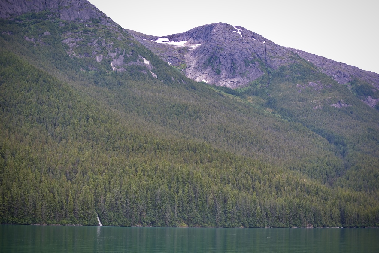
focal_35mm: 71
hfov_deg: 28.4
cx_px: 190
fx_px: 748
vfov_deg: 19.2
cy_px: 128
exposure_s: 1/160
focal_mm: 70
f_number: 4.5
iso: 110
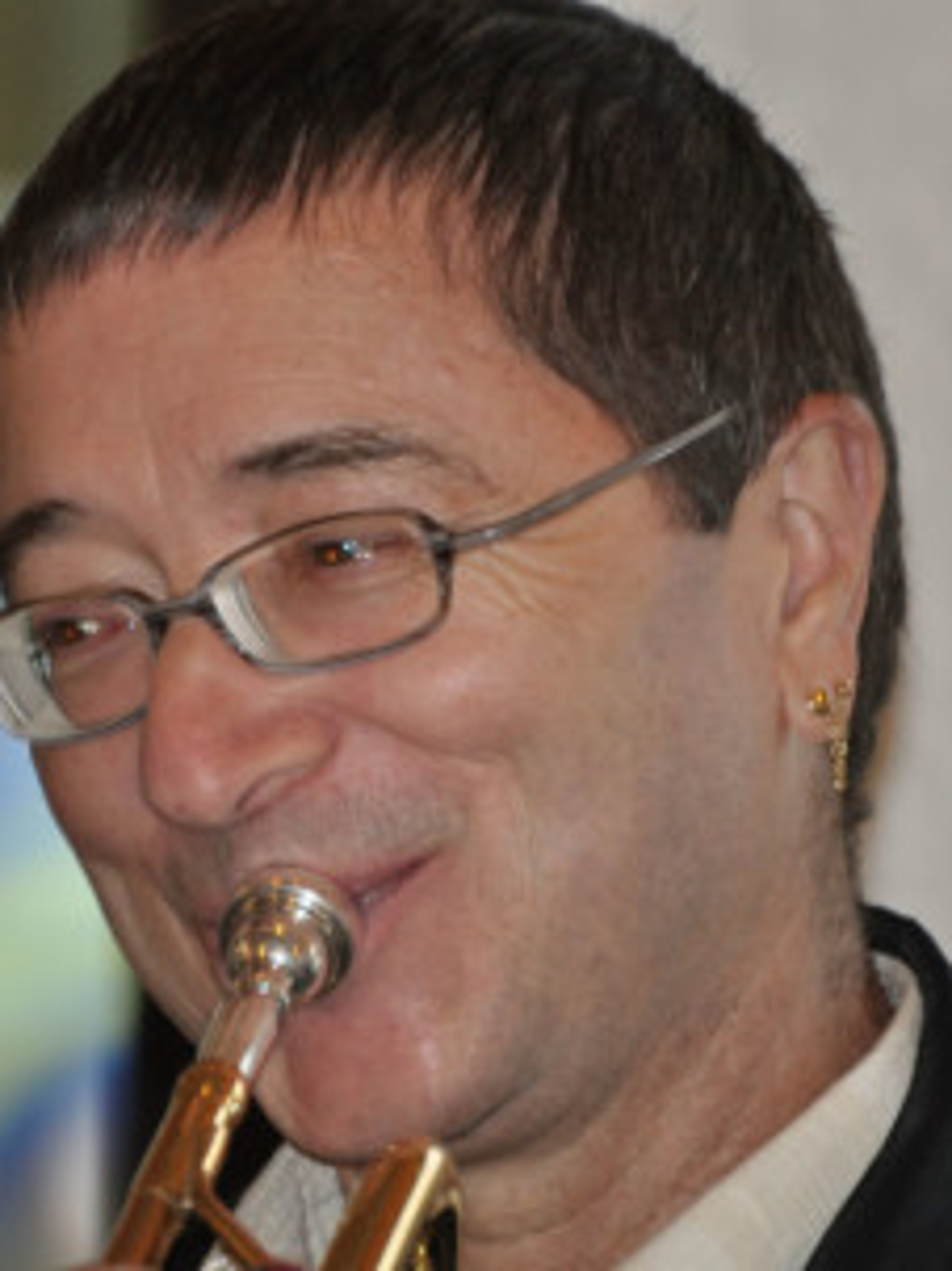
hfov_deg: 2.1
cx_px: 411
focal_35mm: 714
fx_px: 26200
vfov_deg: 2.8
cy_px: 692
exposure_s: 1/60
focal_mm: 300
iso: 800
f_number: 5.6
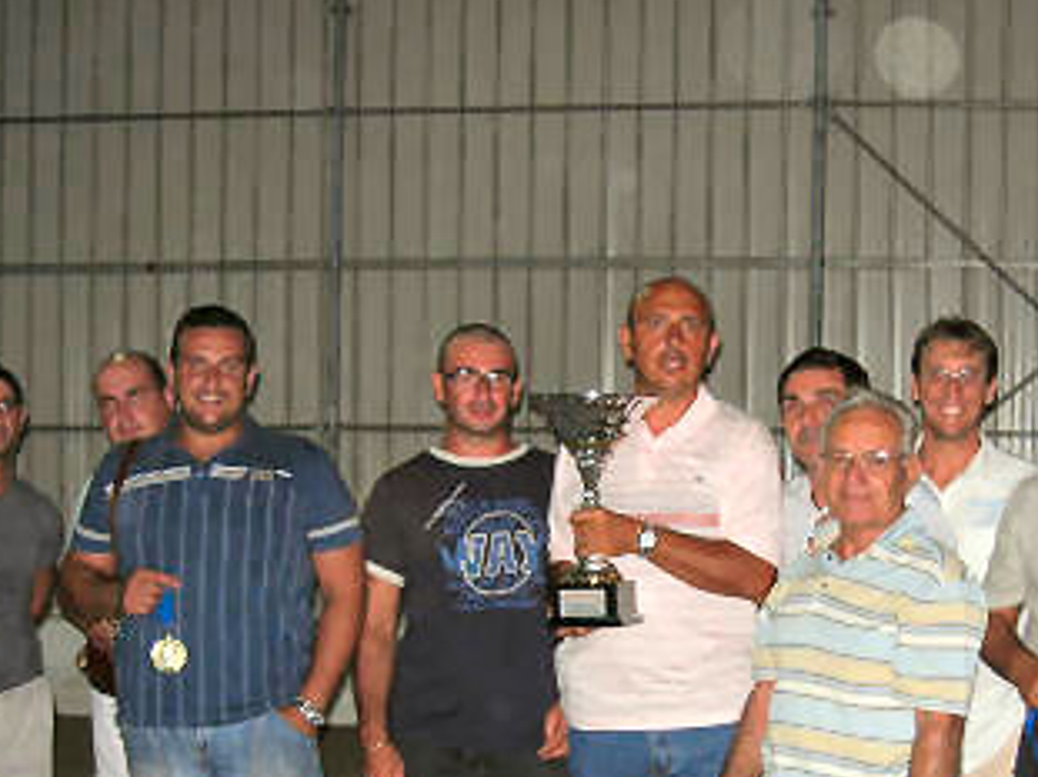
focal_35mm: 72
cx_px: 774
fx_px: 2158
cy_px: 630
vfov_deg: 20.2
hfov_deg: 26.7
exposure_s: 1/60.1
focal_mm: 7.8
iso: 84
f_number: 2.8
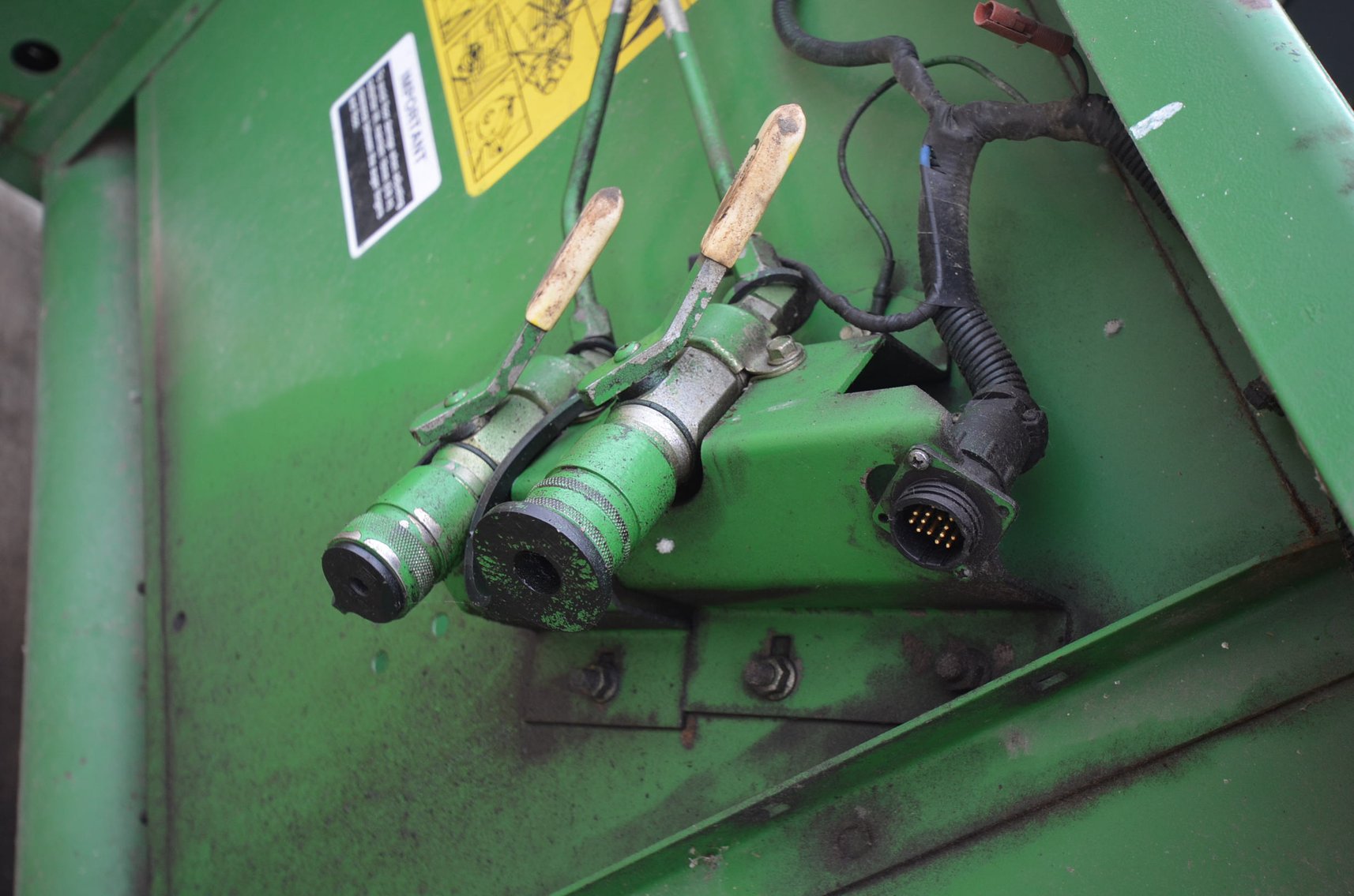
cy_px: 448
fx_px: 1351
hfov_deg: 53.2
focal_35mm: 36
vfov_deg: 36.7
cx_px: 677
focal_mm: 24
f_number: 5.6
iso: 400
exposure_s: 1/125
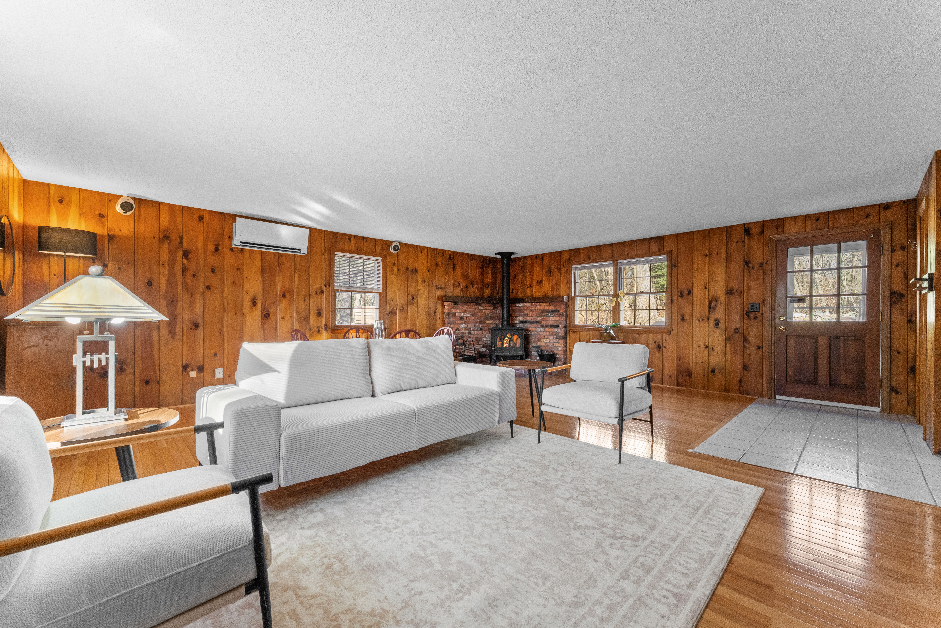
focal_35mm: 14
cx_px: 470
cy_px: 314
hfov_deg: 104.3
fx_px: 366
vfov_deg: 81.2
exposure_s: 1/8
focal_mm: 14
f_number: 11
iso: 1600
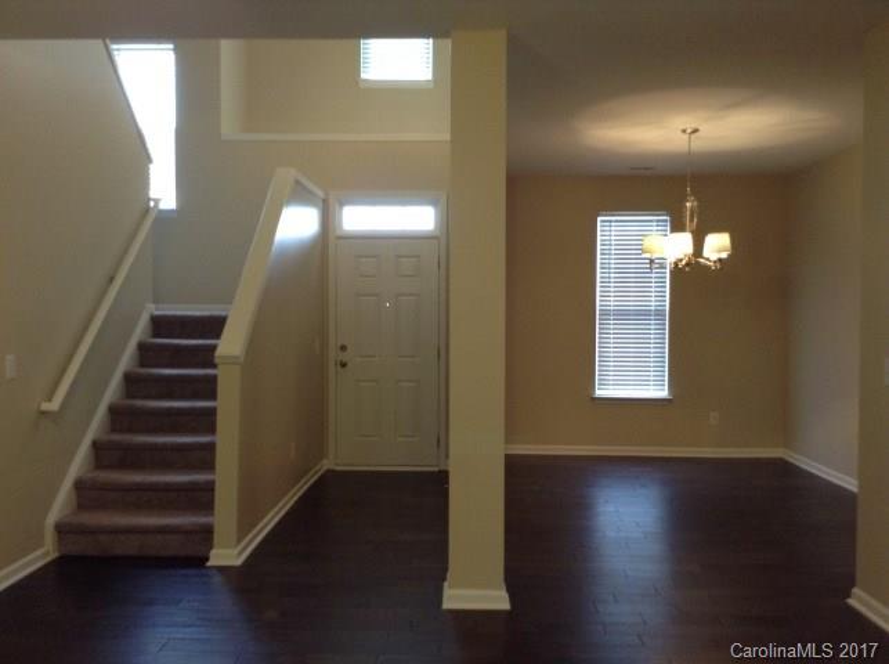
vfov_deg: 42.8
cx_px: 444
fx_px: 846
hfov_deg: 55.4
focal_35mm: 33
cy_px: 332
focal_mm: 3.3
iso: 100
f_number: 2.4
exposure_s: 1/25
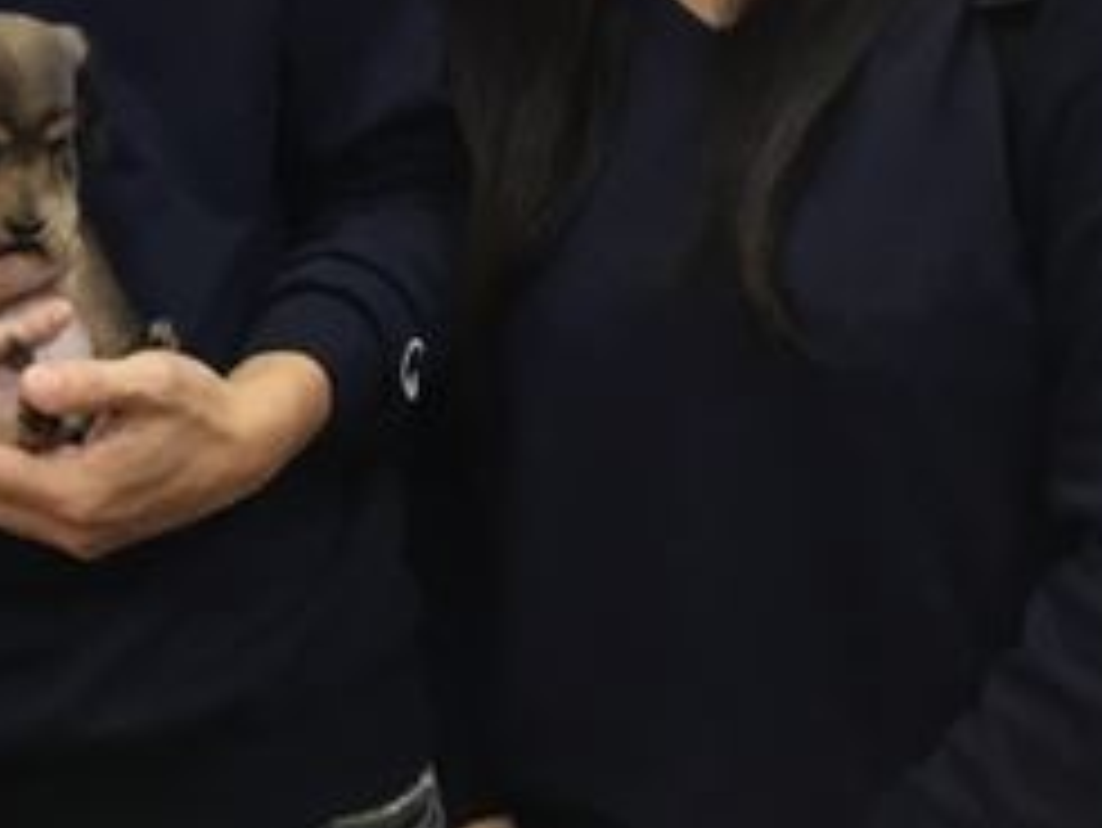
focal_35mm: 76
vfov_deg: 18.8
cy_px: -32
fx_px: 2421
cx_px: -72
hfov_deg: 24.2
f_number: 2.4
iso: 80
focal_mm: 3.3
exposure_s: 1/30
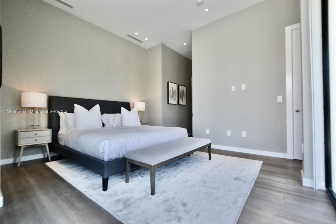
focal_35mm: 15
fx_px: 140
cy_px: 112
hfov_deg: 100.4
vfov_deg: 77.3
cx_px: 168
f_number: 5.6
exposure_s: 1/125
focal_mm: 10
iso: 280
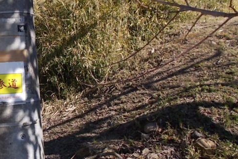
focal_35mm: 57
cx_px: -10
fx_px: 377
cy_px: 86
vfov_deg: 23.8
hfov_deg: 31.8
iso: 80
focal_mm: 4.6
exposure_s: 1/80
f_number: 8
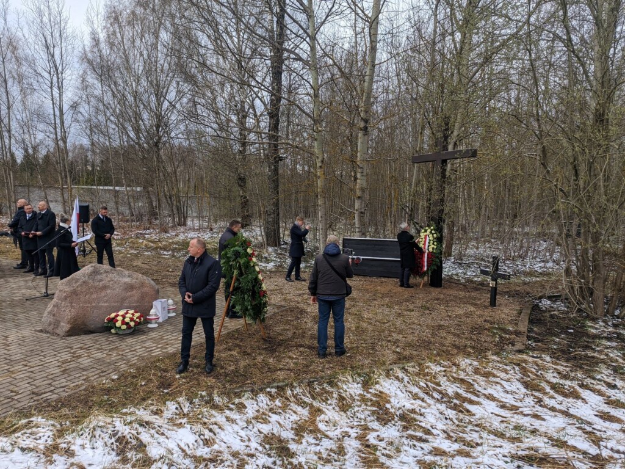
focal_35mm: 25
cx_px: 312
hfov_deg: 69.4
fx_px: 451
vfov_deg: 54.9
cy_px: 234
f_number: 2
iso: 24
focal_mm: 4.58
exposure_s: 1/427
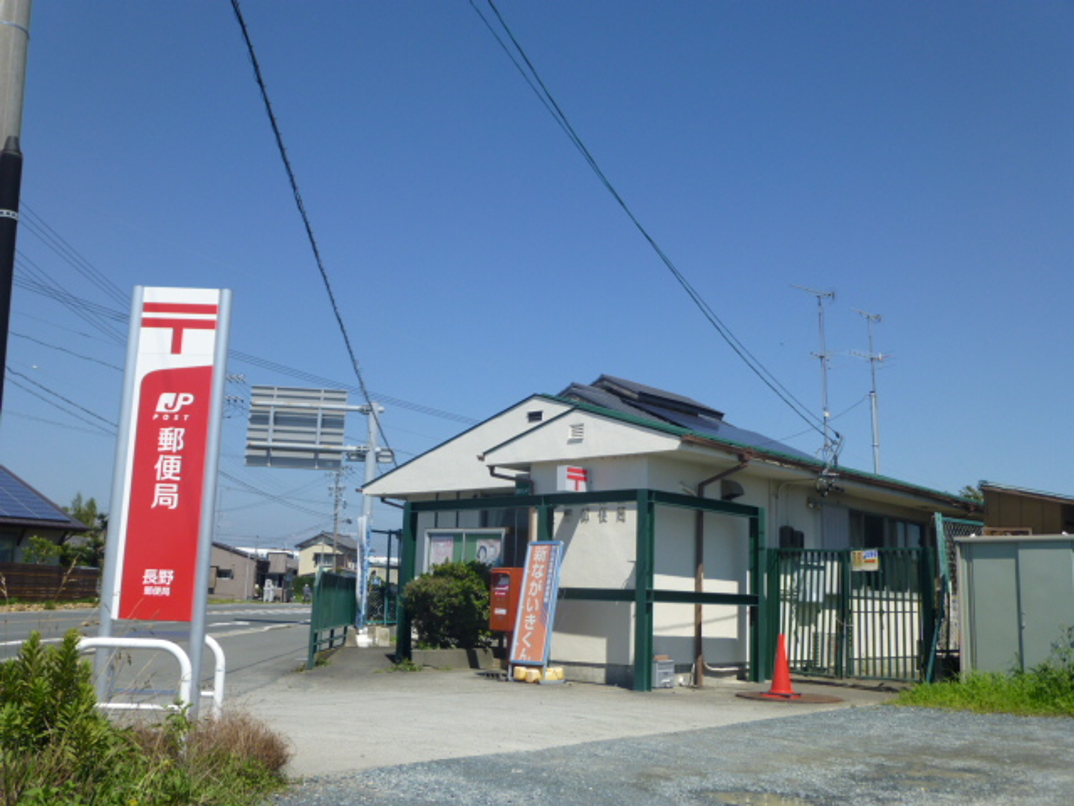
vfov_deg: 41.8
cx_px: 537
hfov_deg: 54.0
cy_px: 403
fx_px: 1055
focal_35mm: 34
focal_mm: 6
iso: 100
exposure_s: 1/200
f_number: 10
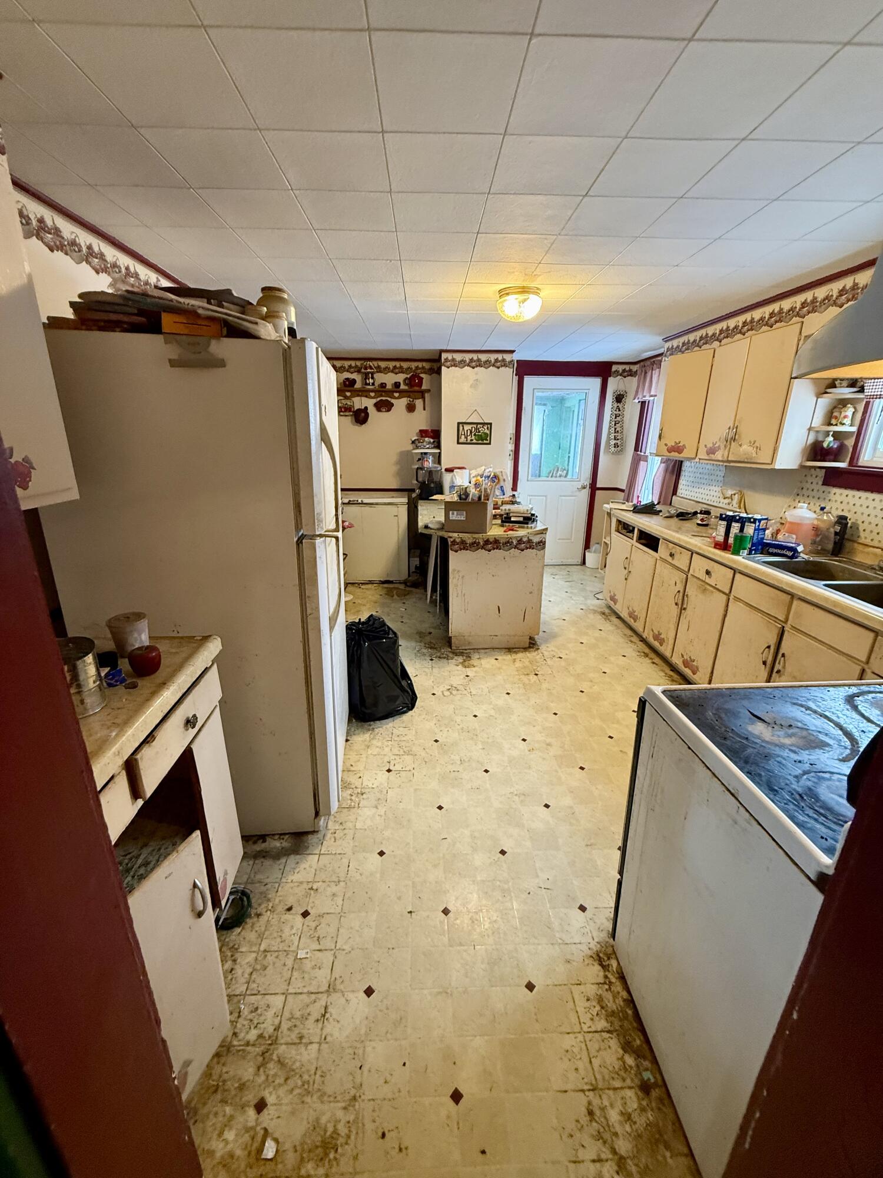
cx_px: 442
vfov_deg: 102.1
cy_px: 589
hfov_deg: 85.7
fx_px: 476
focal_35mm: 14
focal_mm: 2.22
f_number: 2.2
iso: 250
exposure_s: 1/60
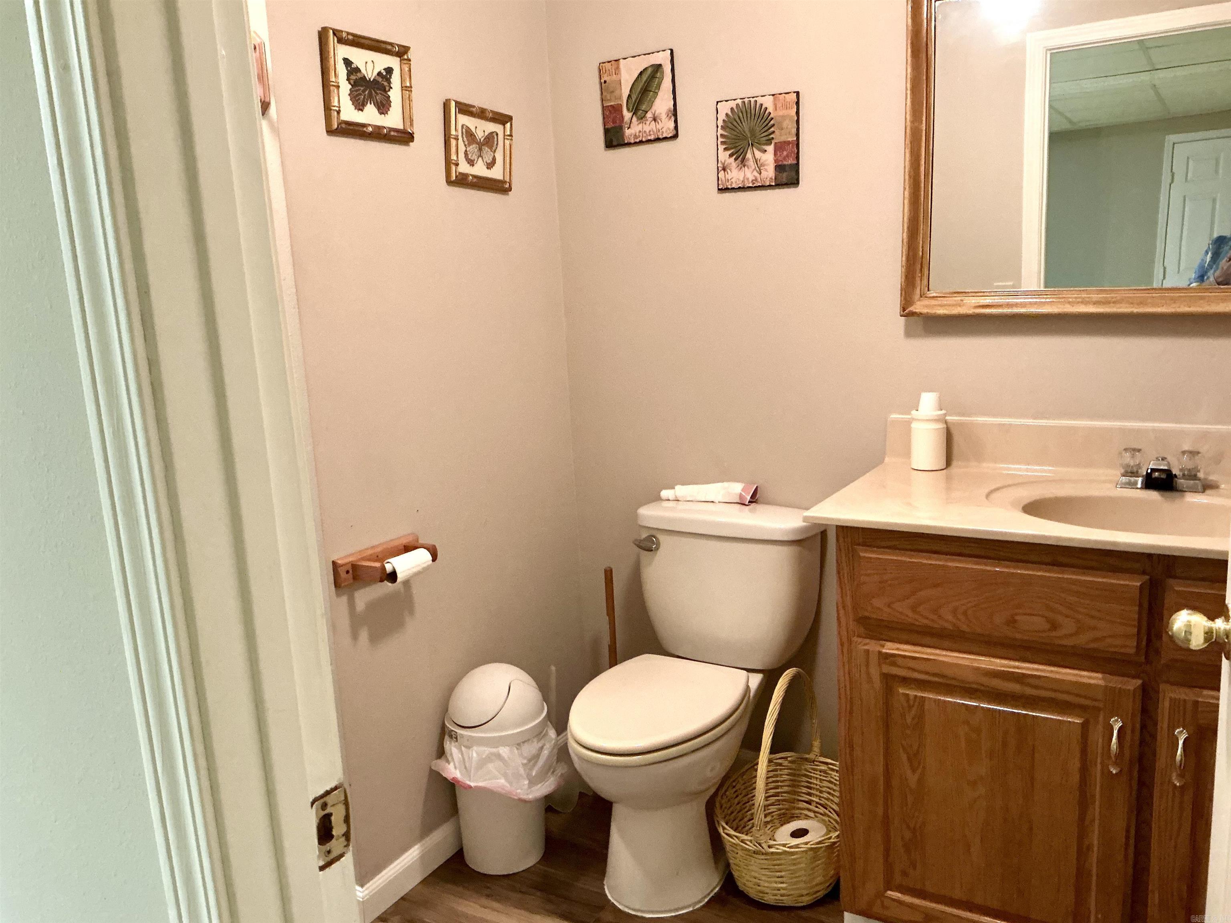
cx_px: 616
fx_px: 1031
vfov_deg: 48.2
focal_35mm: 29
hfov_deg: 61.7
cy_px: 462
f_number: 1.8
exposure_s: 1/30
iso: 250
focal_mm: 3
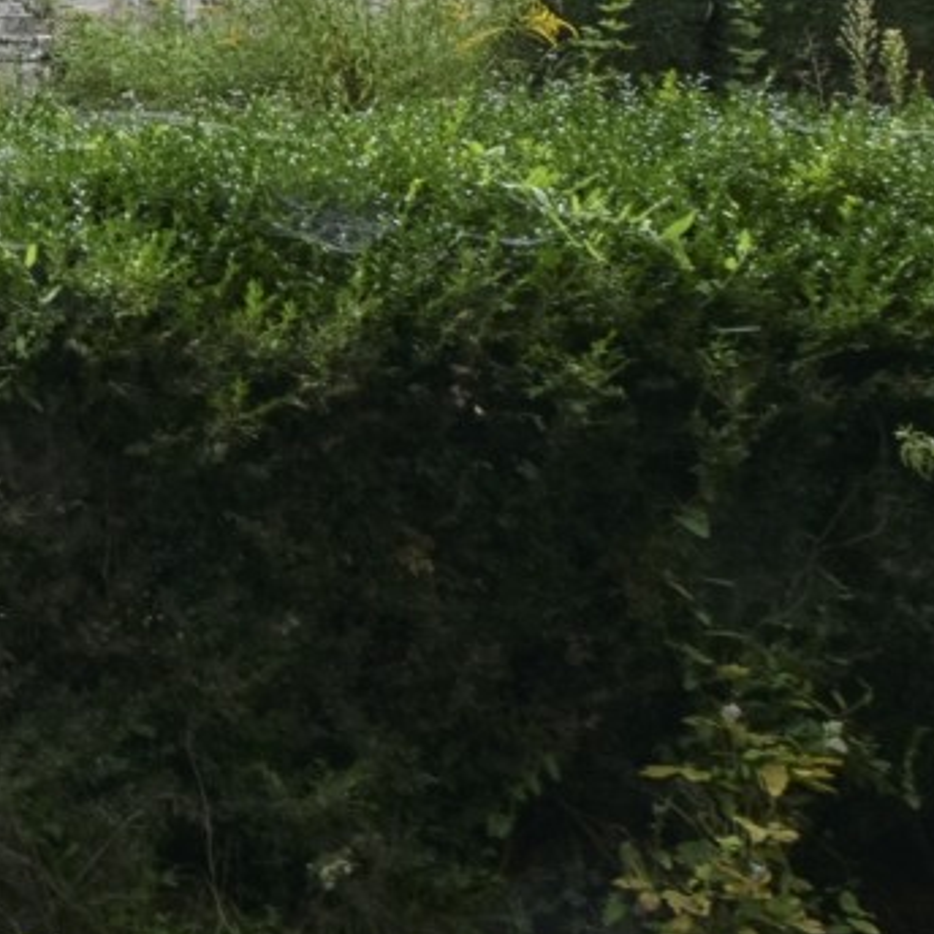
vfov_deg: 21.8
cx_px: -777
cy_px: -258
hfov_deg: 18.4
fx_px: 2198
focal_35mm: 72
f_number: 14
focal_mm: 12
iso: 200
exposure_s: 1/25
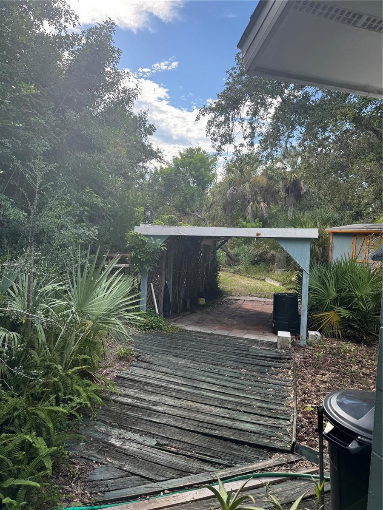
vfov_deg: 71.6
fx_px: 354
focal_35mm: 24
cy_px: 255
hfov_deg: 56.8
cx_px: 192
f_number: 1.78
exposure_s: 1/1059
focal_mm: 6.76
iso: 80
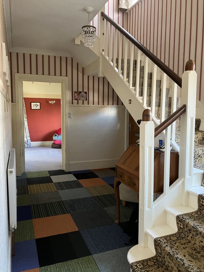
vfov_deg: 63.4
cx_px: 102
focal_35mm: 28
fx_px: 220
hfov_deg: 49.7
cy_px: 136
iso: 320
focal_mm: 3.99
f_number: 1.8
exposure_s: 1/60
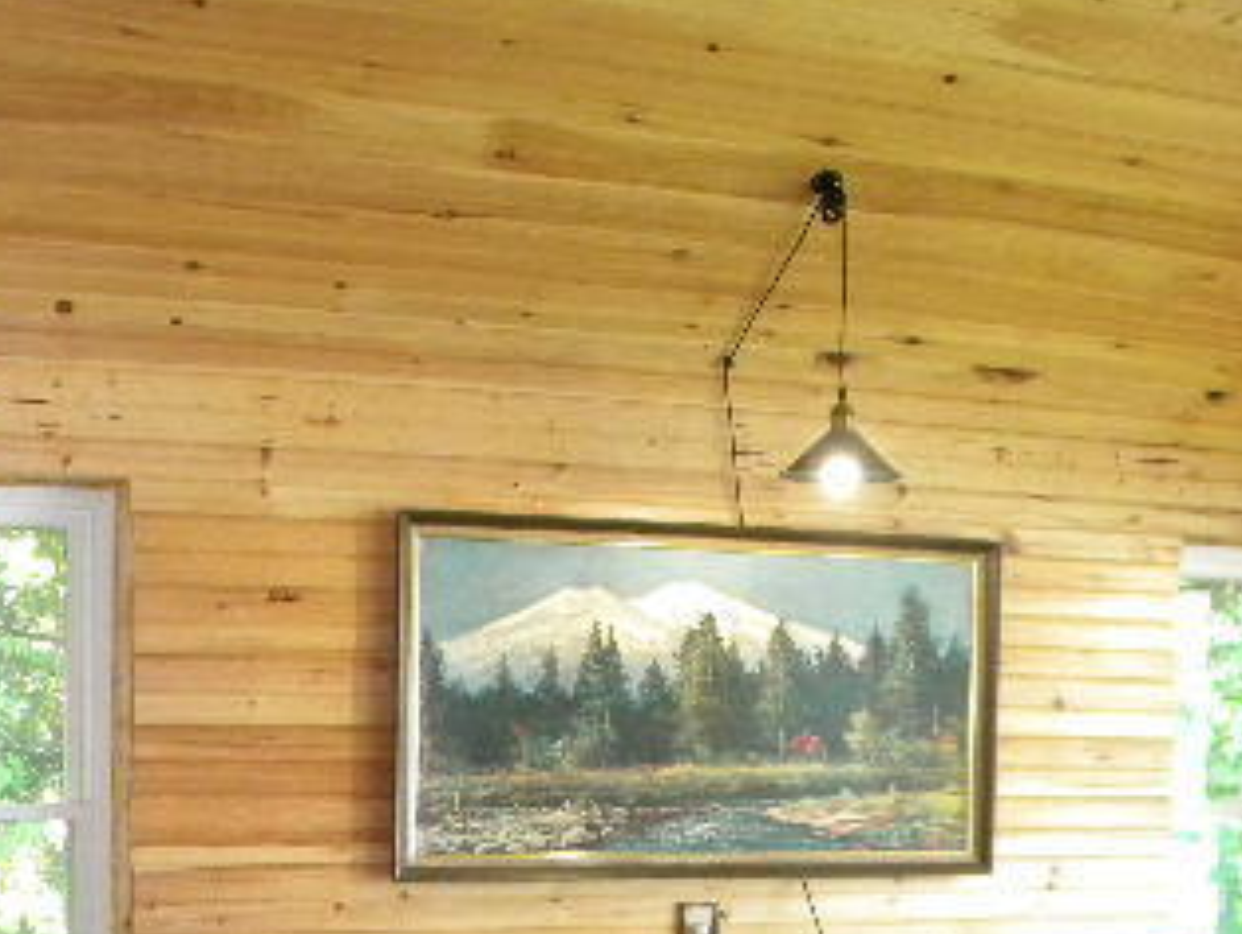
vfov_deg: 24.8
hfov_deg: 33.7
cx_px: 577
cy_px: 863
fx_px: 2047
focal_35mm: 57
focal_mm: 5
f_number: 3.5
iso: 400
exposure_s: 1/26
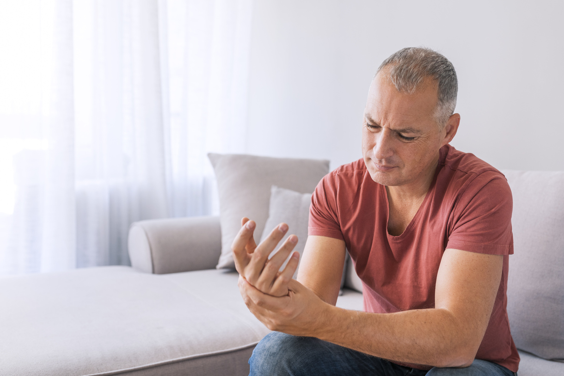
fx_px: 564
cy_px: 188
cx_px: 288
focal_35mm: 36
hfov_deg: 53.1
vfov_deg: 36.9
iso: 400
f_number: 2.8
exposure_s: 1/125
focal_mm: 35
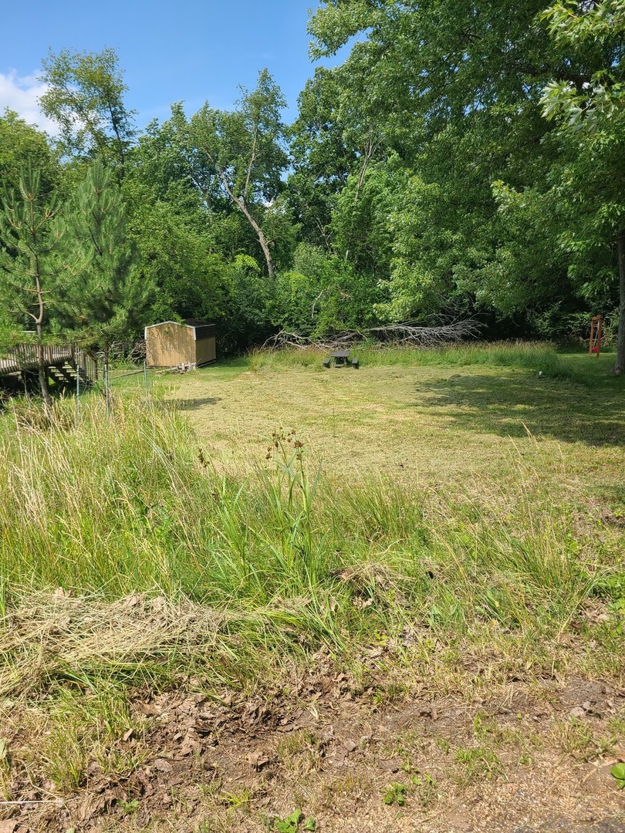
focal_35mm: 26
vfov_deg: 67.3
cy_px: 416
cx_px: 312
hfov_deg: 53.1
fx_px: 626
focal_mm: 5.4
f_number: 1.8
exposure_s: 1/1465
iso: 40
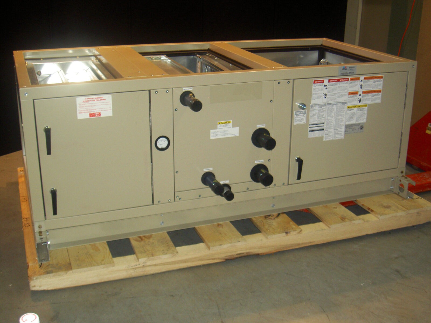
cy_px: 162
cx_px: 216
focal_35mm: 44
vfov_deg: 32.9
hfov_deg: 42.9
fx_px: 548
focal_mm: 9
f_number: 2.9
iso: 200
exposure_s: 1/60
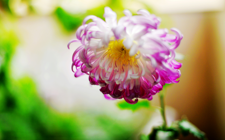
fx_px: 380
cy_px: 49
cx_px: 118
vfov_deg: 20.9
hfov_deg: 33.0
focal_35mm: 62
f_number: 1.4
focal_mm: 50
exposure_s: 1/400
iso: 250
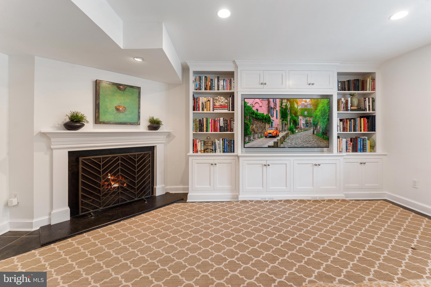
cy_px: 144
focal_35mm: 15
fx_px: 176
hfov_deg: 101.5
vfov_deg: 78.4
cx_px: 216
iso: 200
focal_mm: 14.7
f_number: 5.6
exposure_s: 1/8
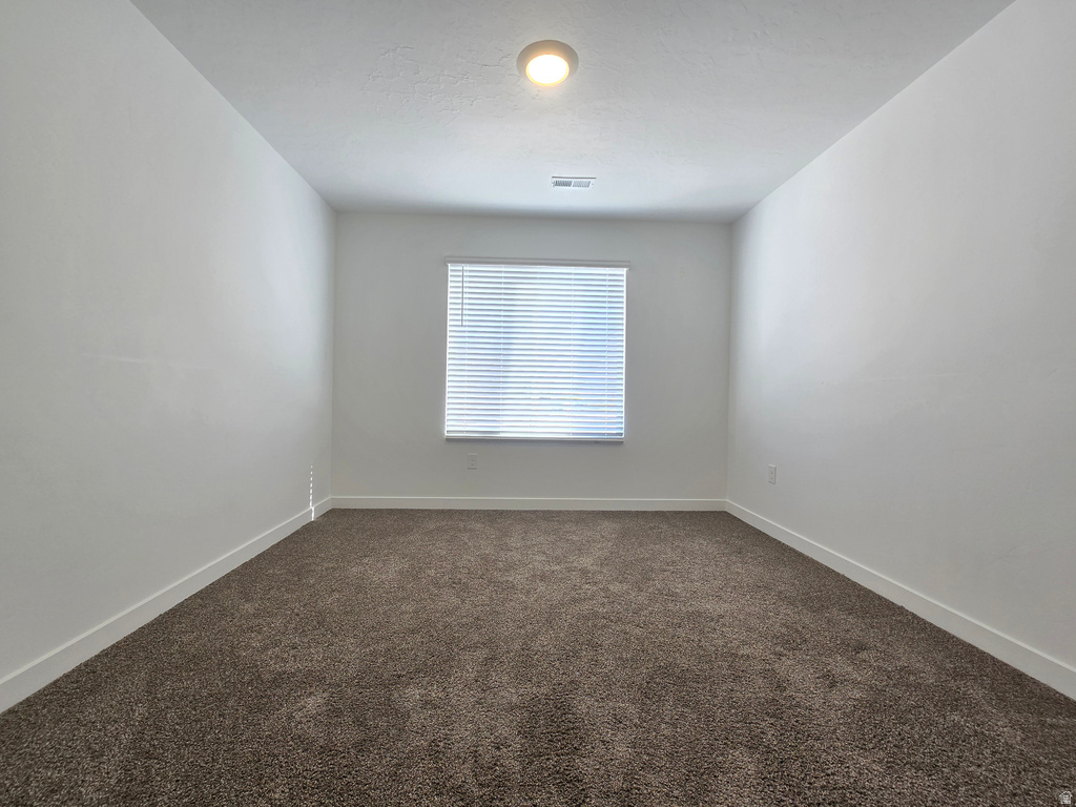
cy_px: 404
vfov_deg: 89.9
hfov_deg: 106.2
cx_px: 538
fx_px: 404
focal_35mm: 13
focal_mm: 2.2
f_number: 2.2
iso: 100
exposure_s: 1/120
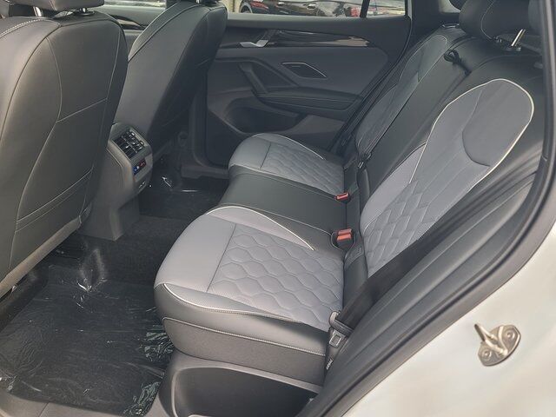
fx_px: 402
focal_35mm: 25
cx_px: 278
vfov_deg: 54.9
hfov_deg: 69.4
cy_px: 208
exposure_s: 1/60
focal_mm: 7
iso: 64
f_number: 1.8
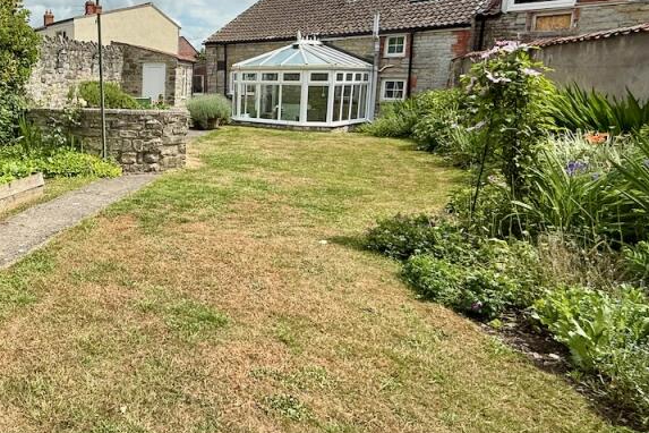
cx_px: 91
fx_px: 469
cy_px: 136
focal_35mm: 26
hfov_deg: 60.9
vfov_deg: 48.5
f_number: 2.2
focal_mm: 2.22
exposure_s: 1/1698
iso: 50
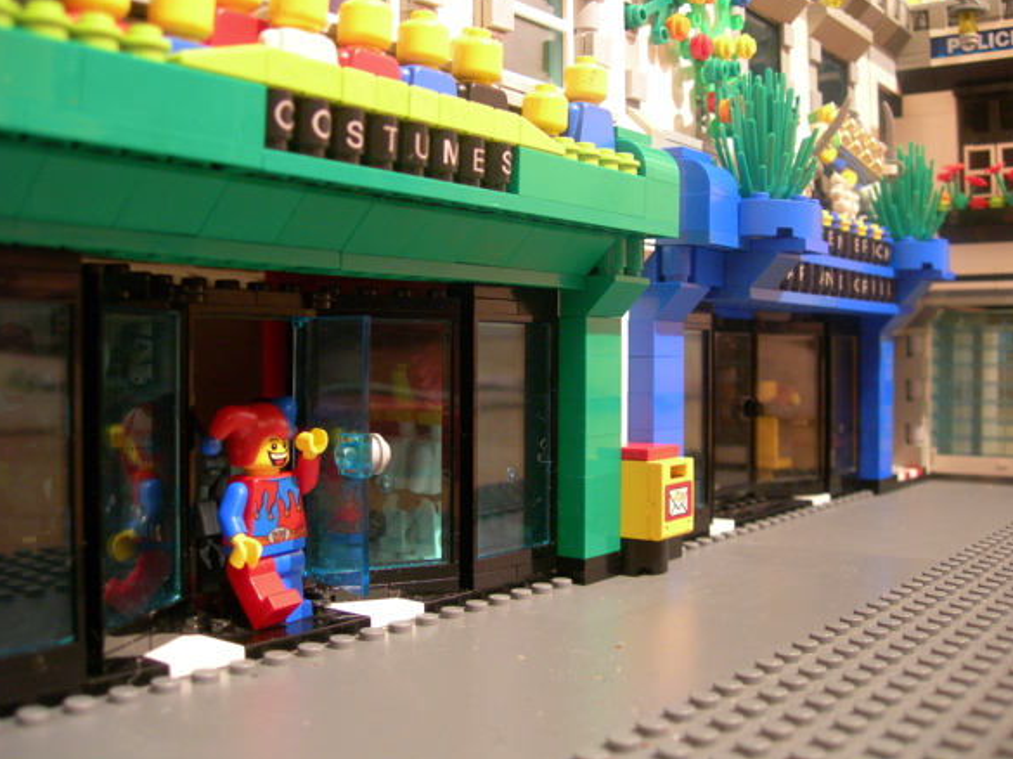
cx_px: 514
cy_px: 380
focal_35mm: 39
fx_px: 1141
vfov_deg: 36.8
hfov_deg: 47.9
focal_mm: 7.8
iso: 200
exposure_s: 1/1.2
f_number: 2.8
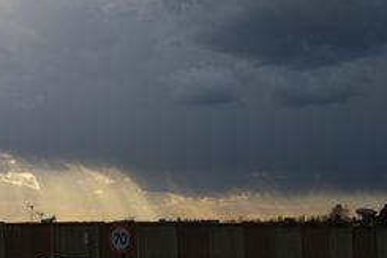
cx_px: 73
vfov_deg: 13.3
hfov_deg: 19.6
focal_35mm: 103
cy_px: 131
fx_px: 1106
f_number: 7.1
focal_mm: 42
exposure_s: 1/200
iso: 100
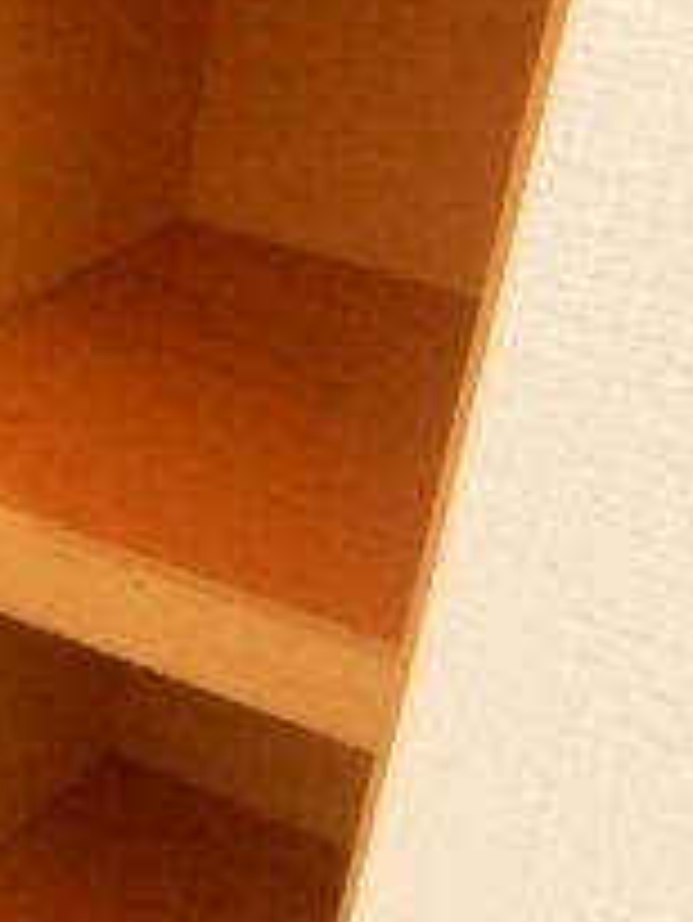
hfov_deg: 18.5
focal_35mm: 75
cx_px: -162
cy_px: 1066
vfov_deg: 24.0
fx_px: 2000
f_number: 3
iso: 1600
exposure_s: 1/25
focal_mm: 4.2
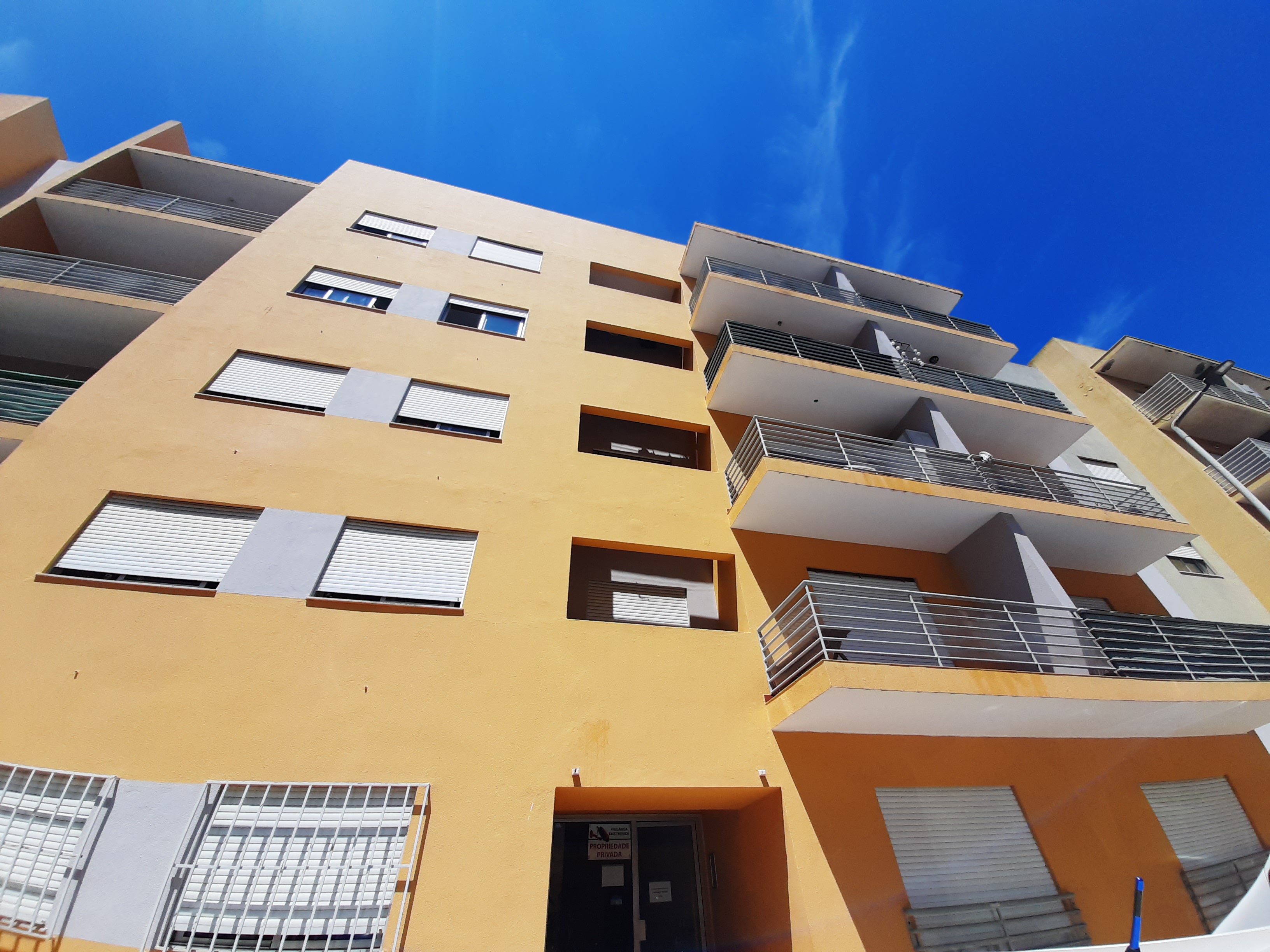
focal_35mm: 13
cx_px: 635
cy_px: 476
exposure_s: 1/1901
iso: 40
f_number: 2.2
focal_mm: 1.42
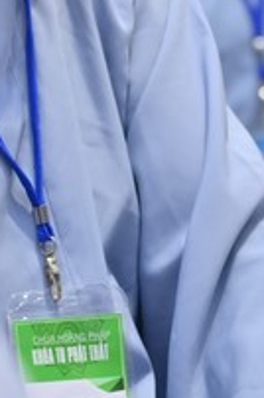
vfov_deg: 5.3
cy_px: -63
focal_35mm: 387
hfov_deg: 3.5
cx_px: 117
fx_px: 4271
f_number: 5
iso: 1250
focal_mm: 120
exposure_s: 1/125
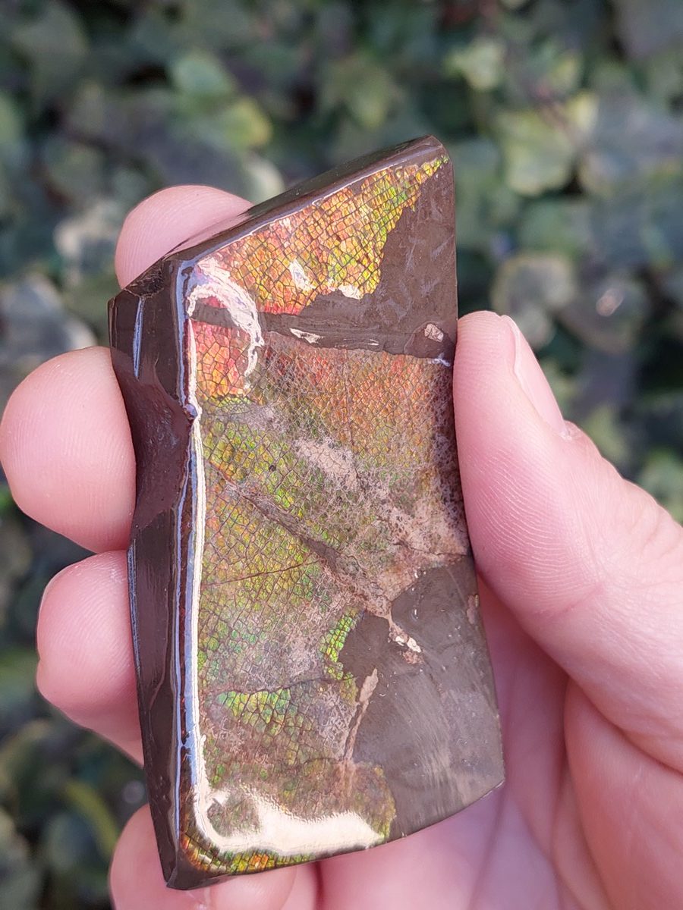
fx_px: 631
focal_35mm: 24
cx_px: 342
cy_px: 455
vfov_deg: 71.6
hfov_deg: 56.8
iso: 64
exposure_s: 1/100
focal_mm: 5.23
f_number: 1.8
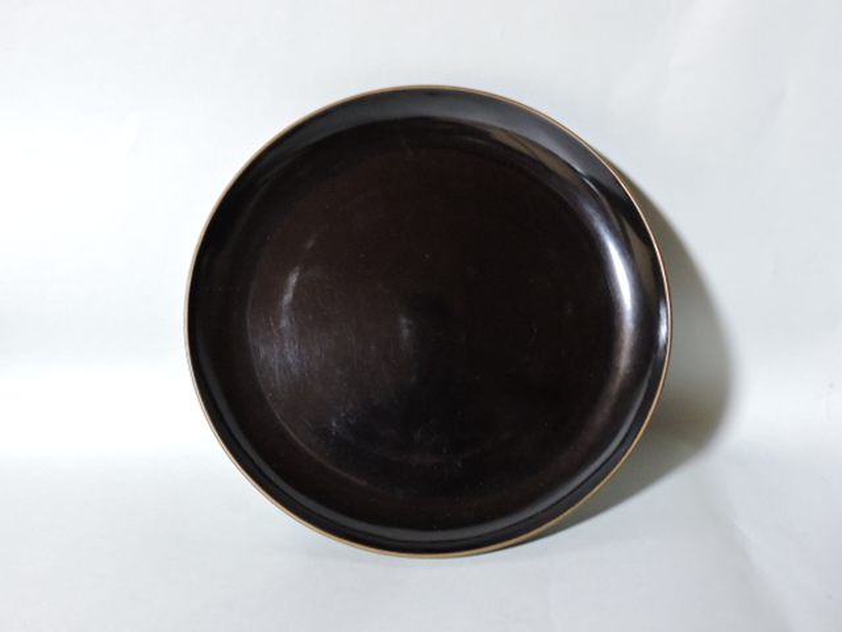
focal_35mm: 40
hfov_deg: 46.8
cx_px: 421
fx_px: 973
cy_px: 316
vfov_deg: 36.0
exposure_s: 1/2
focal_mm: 7.2
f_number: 6.7
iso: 800
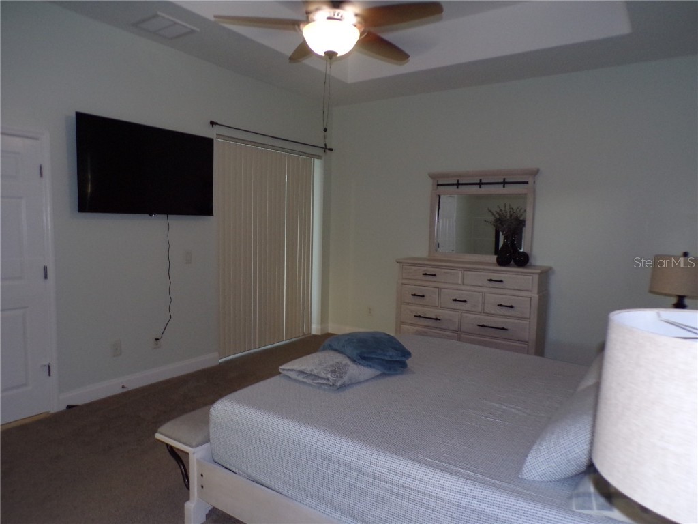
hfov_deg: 71.6
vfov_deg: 56.8
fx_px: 484
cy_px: 262
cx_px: 349
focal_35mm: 24
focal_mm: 4.3
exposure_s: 1/34
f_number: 3
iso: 200
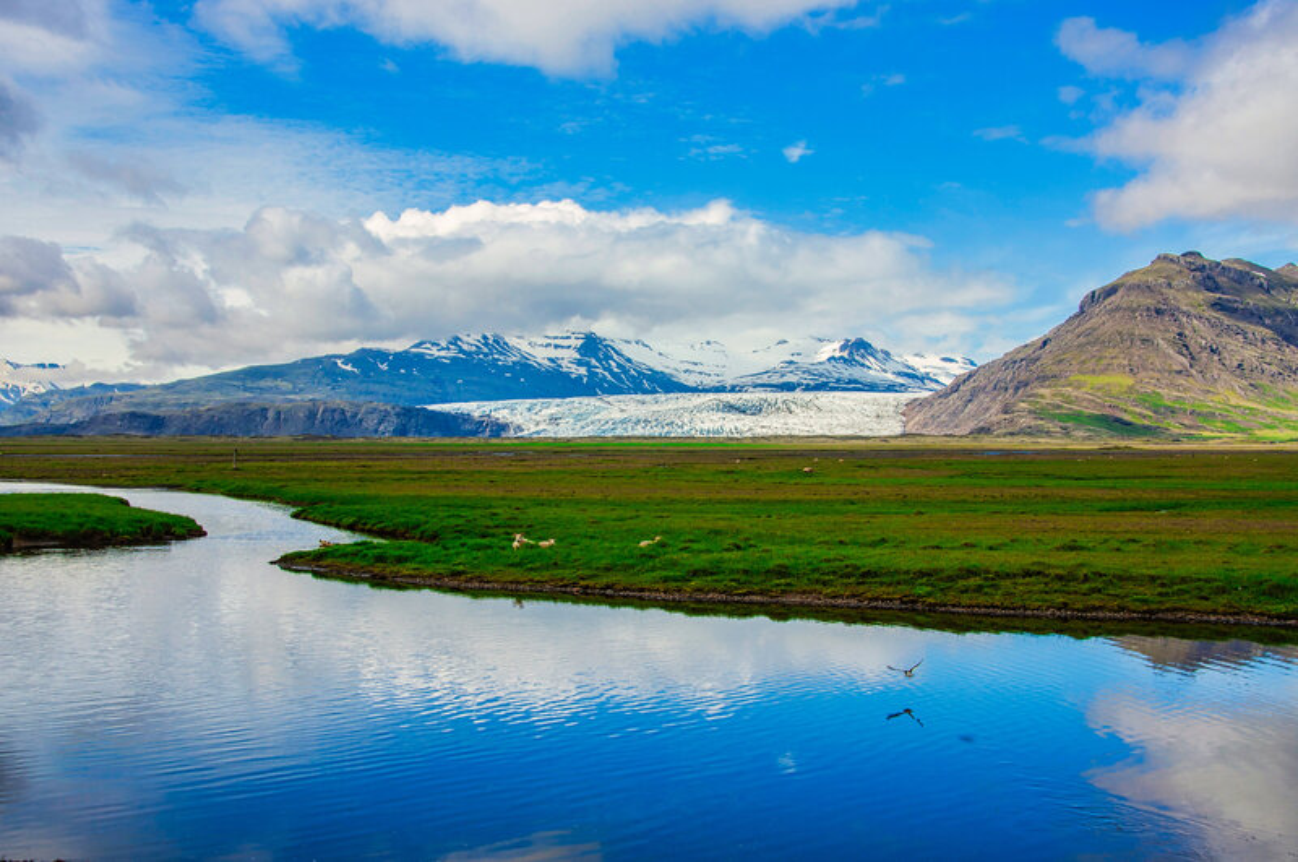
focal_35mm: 39
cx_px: 649
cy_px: 431
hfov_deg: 49.6
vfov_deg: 34.1
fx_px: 1404
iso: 200
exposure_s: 1/250
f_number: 11
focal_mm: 26
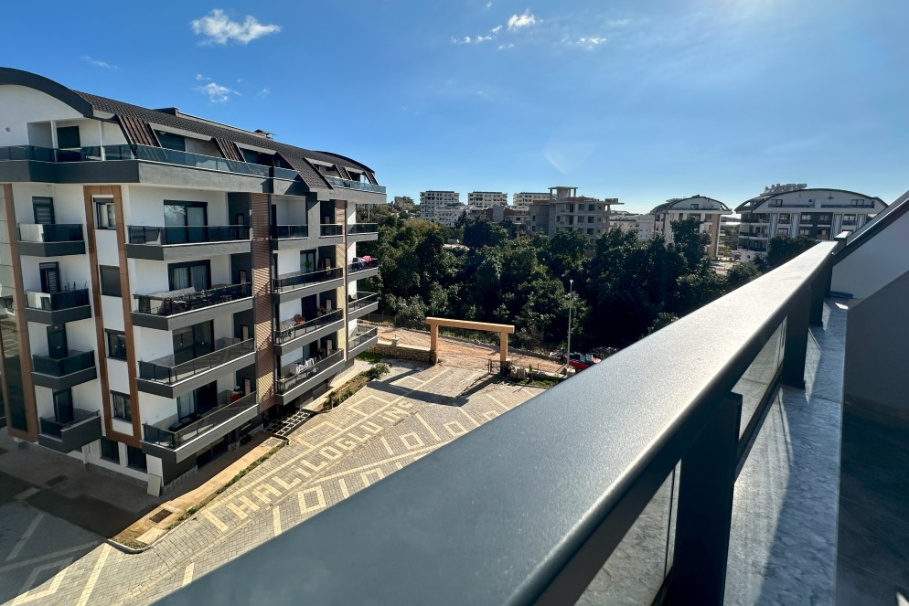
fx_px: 379
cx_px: 459
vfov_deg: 76.9
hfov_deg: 100.4
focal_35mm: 15
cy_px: 259
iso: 50
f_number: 2.2
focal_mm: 2.22
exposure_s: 1/2817
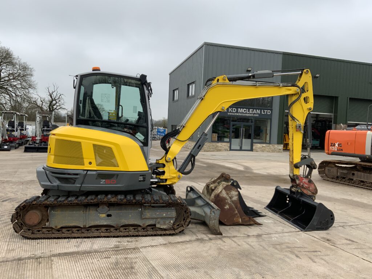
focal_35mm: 29
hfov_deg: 61.7
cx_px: 186
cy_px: 140
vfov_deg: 48.2
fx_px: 312
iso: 16
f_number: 1.8
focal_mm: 3
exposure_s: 1/372
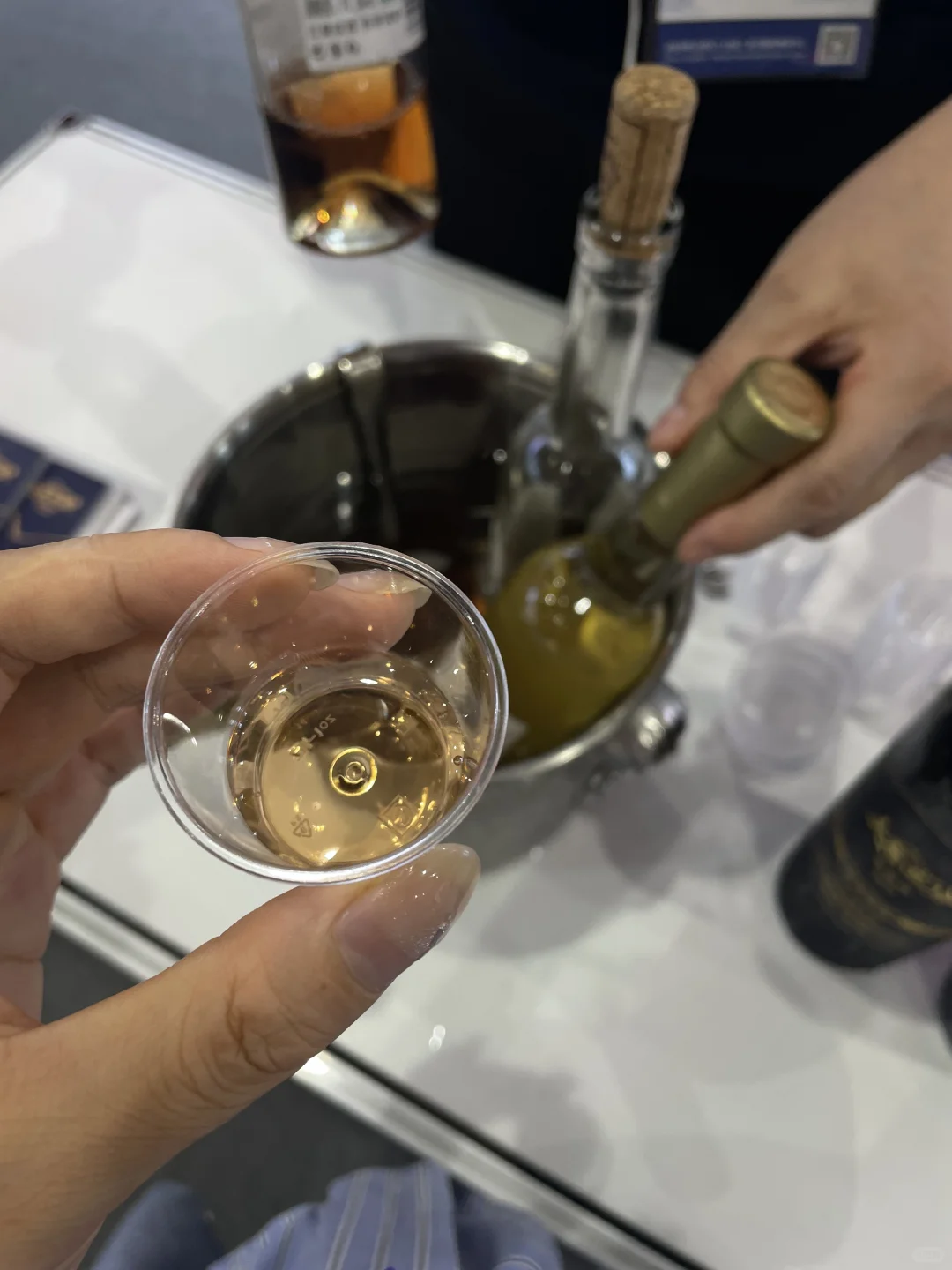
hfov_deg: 53.1
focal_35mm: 26
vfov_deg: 67.3
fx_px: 953
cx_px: 476
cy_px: 635
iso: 50
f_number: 1.6
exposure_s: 1/100
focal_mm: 4.2
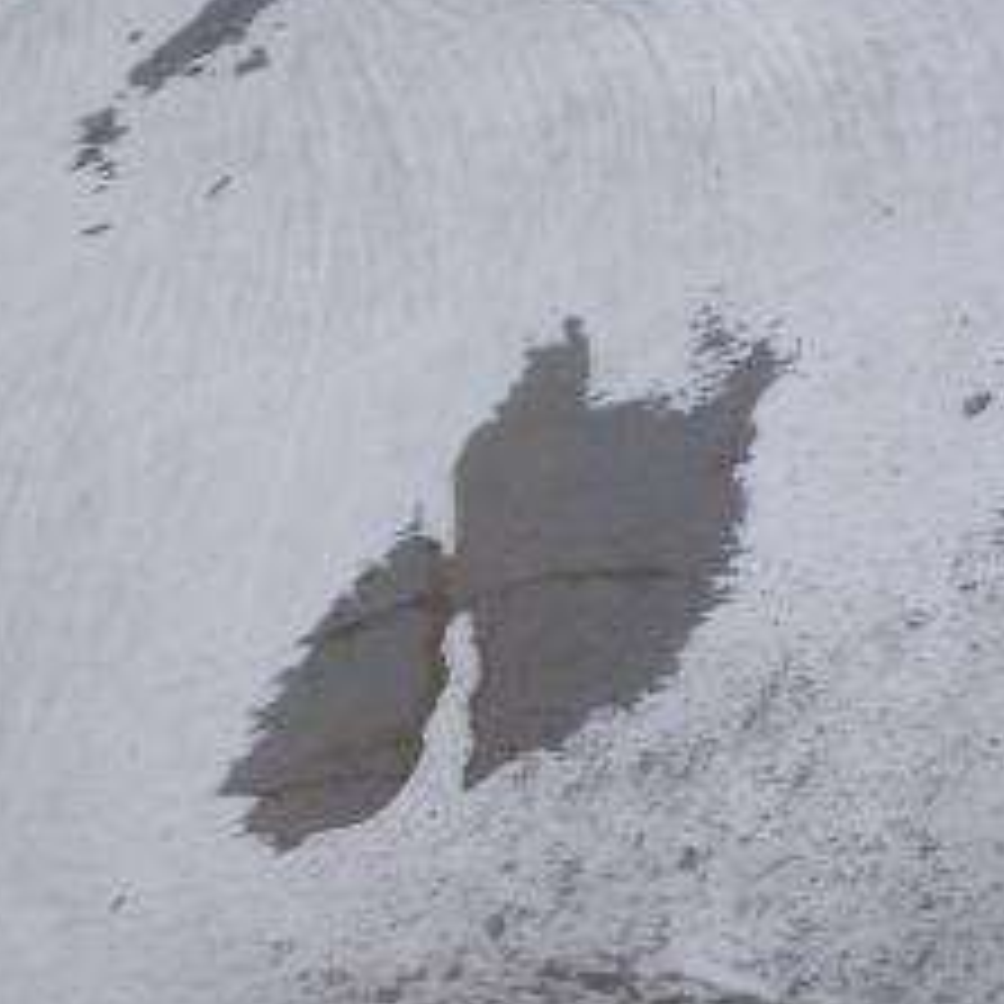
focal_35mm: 94
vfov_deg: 18.4
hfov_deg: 18.5
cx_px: 612
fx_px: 3085
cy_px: 662
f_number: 7.1
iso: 50
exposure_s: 1/600
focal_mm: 7.7
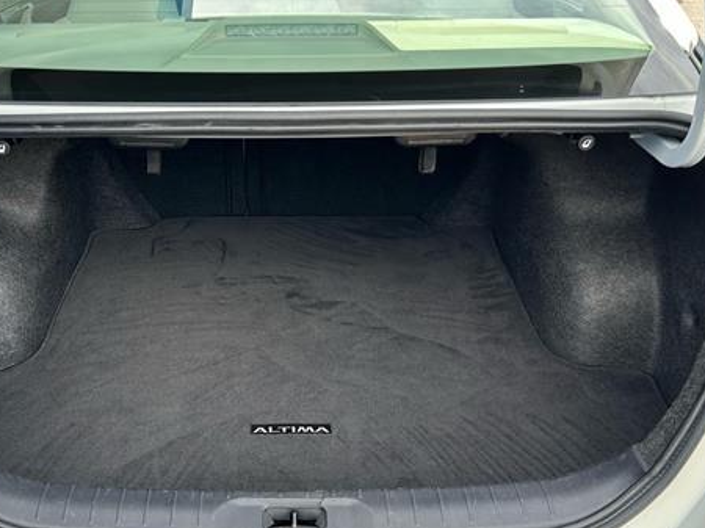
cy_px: 313
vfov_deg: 38.5
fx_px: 753
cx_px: 277
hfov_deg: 49.8
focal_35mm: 37
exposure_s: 1/357
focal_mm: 5.7
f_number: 1.5
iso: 50
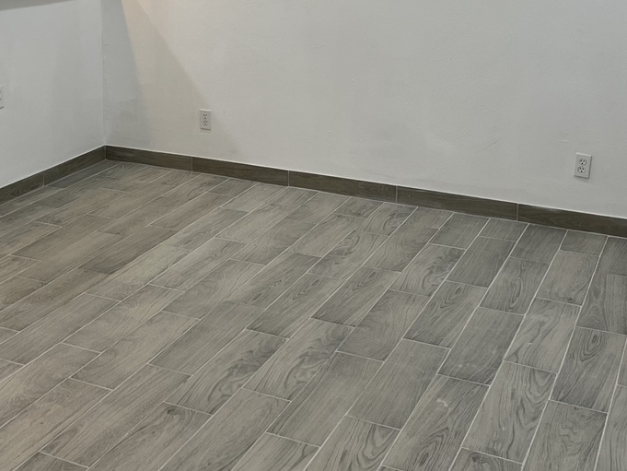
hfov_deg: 34.6
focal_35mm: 55
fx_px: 996
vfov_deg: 25.9
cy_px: 65
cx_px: 210
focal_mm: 5.7
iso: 64
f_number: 1.5
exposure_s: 1/120
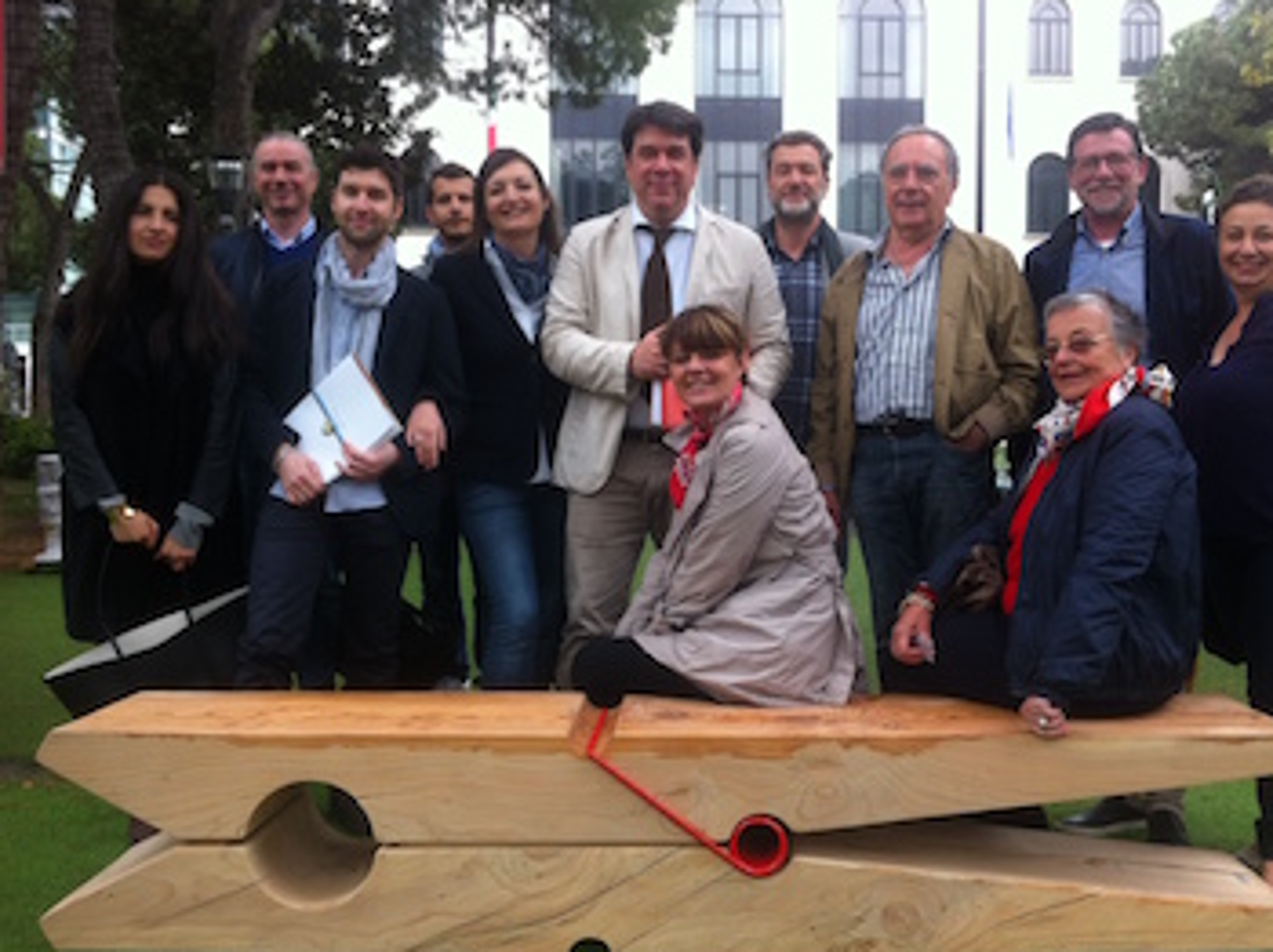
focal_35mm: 40
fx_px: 1470
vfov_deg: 35.9
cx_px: 698
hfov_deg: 46.8
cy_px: 460
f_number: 2.8
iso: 80
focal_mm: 3.85
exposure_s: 1/136
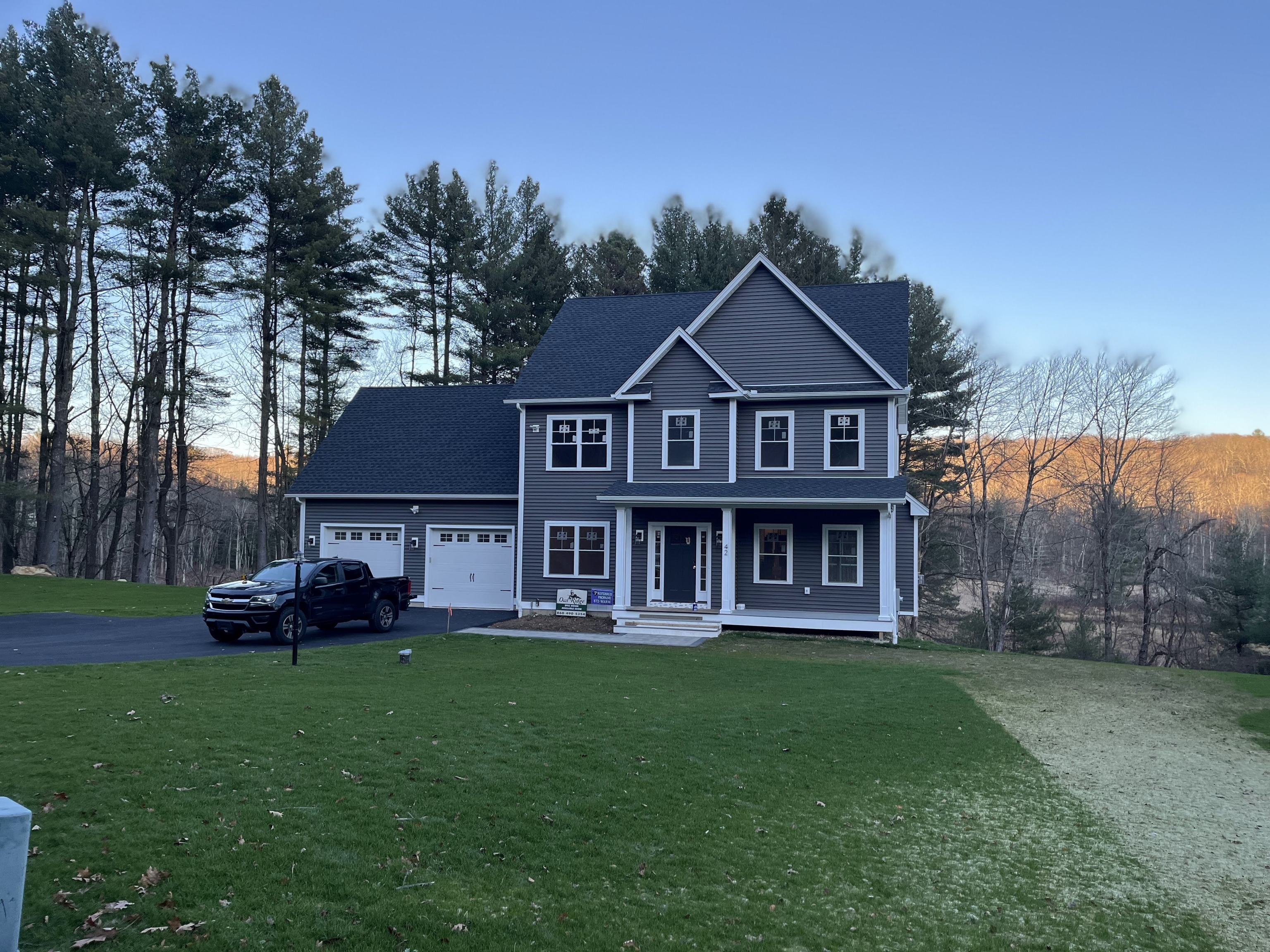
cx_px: 635
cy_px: 476
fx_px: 954
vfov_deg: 53.1
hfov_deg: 67.3
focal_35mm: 26
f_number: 1.6
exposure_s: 1/537
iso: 50
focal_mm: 5.1
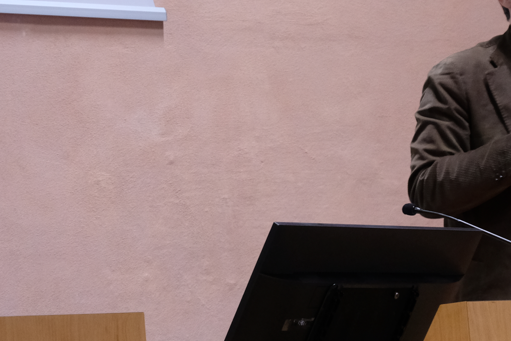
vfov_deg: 8.6
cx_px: 160
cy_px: 121
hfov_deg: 12.9
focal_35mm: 159
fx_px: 2257
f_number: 5
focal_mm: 37.4
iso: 1600
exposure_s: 1/26
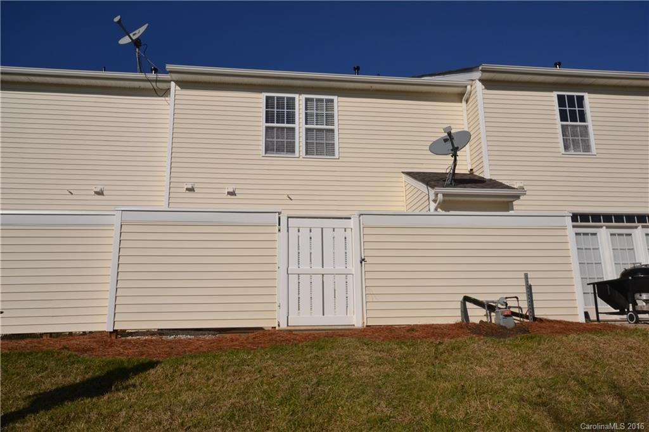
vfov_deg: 47.9
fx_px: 487
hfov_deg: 67.4
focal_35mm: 27
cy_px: 216
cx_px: 324
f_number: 16
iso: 100
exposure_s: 1/200
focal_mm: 18
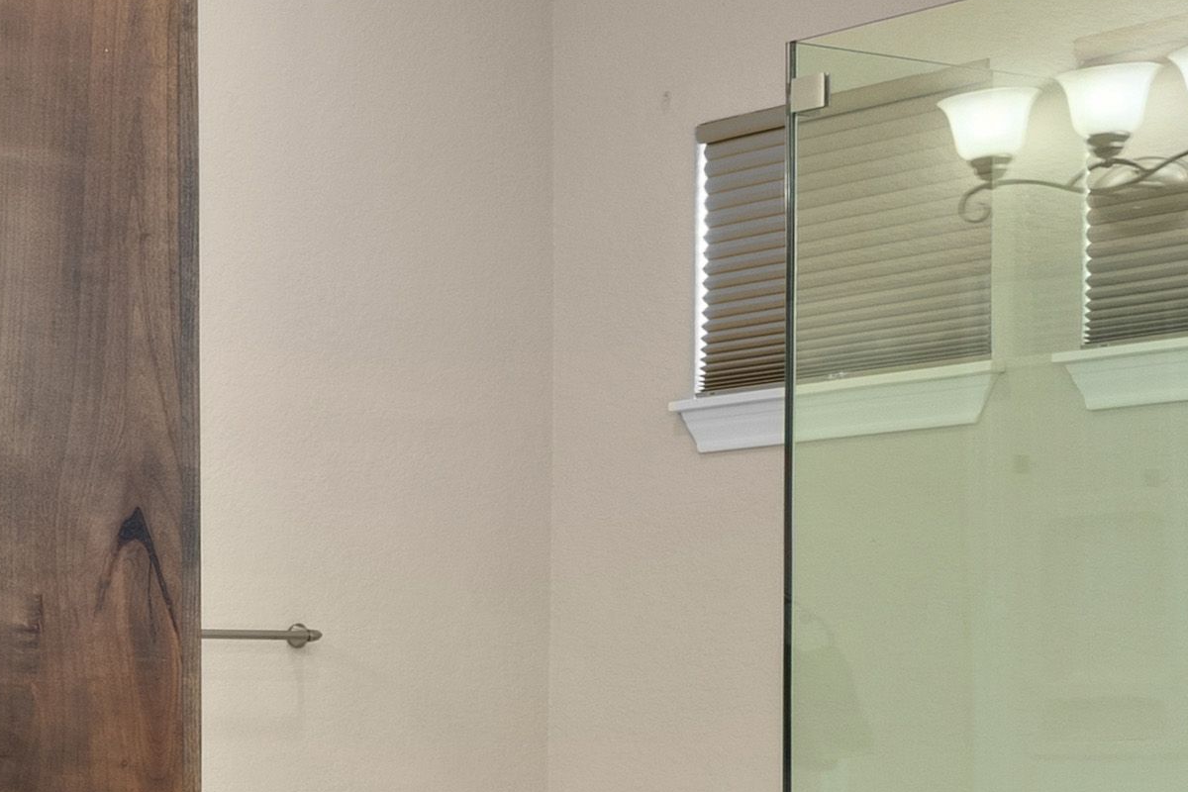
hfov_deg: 18.9
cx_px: -998
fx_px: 2640
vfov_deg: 16.7
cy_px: 779
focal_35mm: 80
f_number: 7.1
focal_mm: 16
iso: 320
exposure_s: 1/8
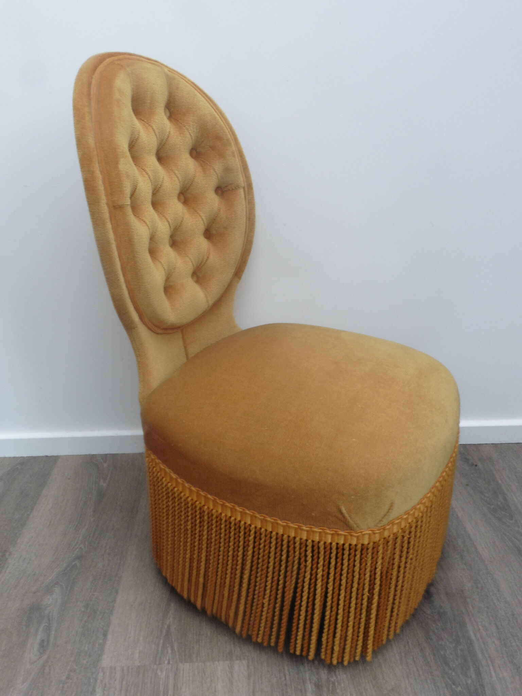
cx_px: 261
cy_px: 348
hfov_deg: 51.4
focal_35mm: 27
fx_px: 543
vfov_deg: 65.3
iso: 200
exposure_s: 1/13
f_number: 8
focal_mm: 4.8
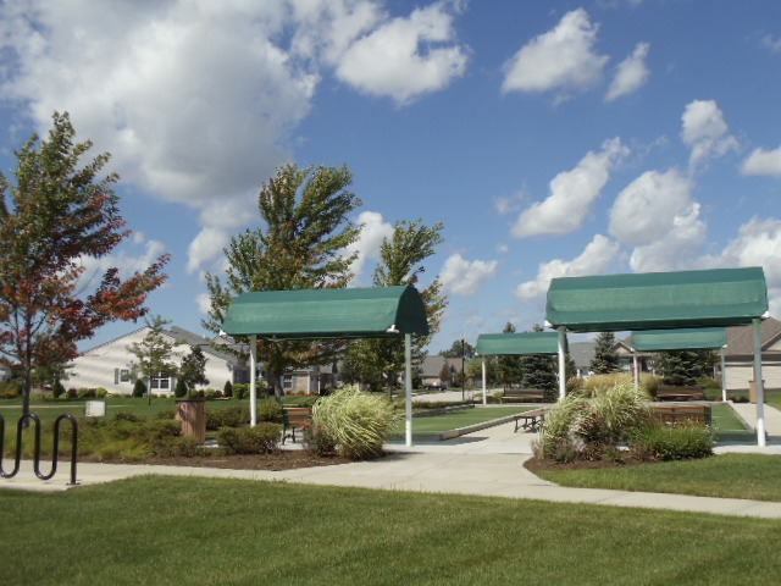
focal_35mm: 50
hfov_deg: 38.2
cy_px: 293
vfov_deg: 29.1
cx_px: 390
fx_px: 1128
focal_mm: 6.81
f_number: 7.5
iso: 100
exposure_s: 1/400
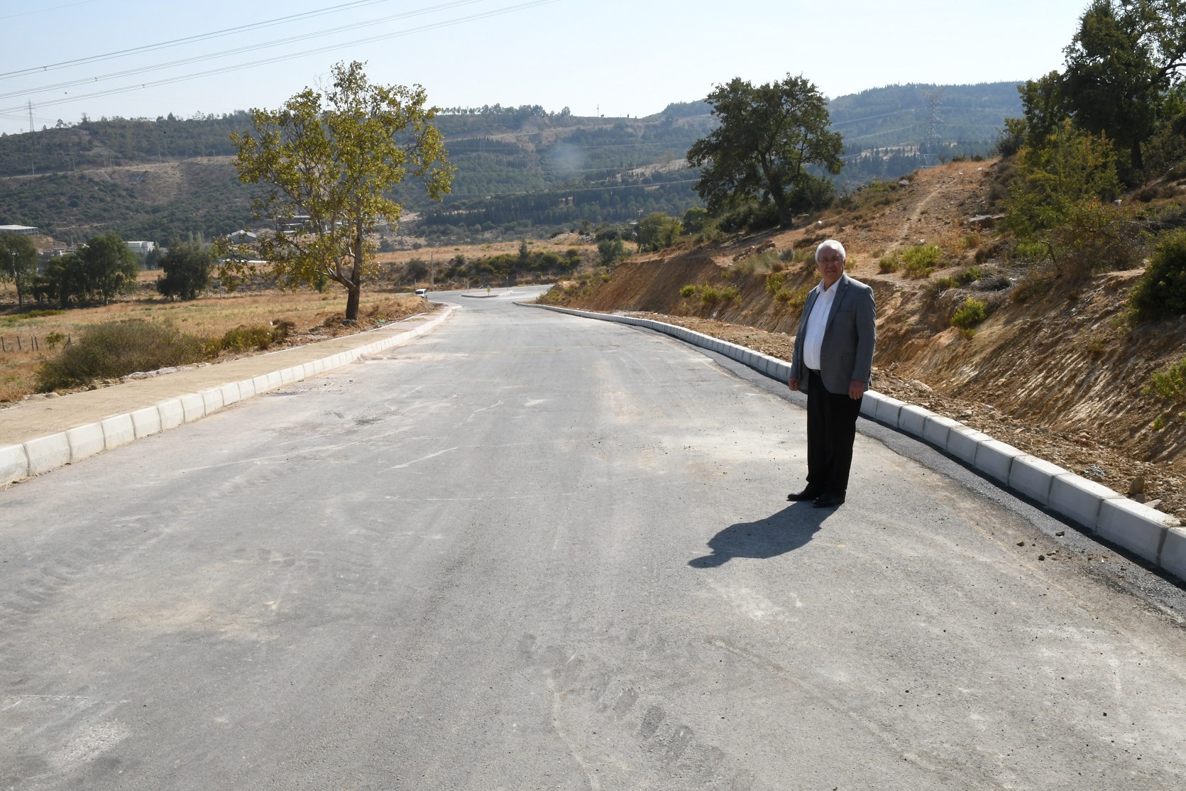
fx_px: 1087
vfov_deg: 40.0
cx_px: 593
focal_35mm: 33
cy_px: 396
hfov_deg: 57.2
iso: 640
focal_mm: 22
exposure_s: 1/250
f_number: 22
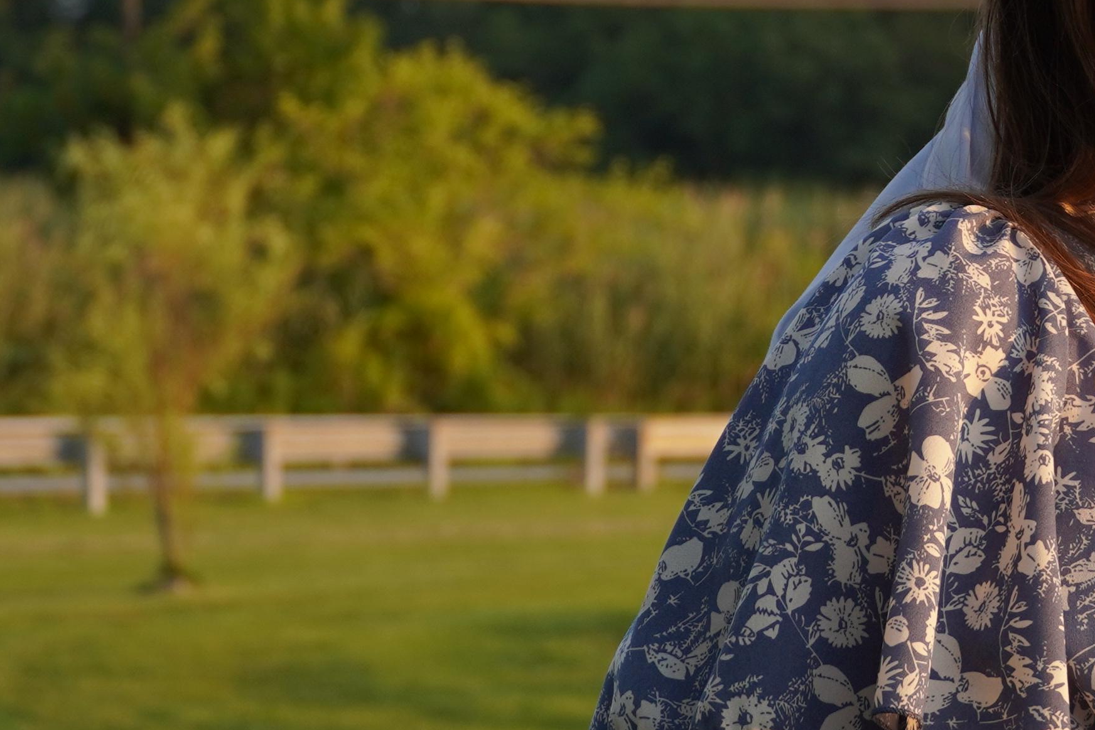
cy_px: 274
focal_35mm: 227
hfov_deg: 9.0
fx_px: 6905
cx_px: 1048
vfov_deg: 6.1
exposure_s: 1/160
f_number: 5
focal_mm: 44
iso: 125
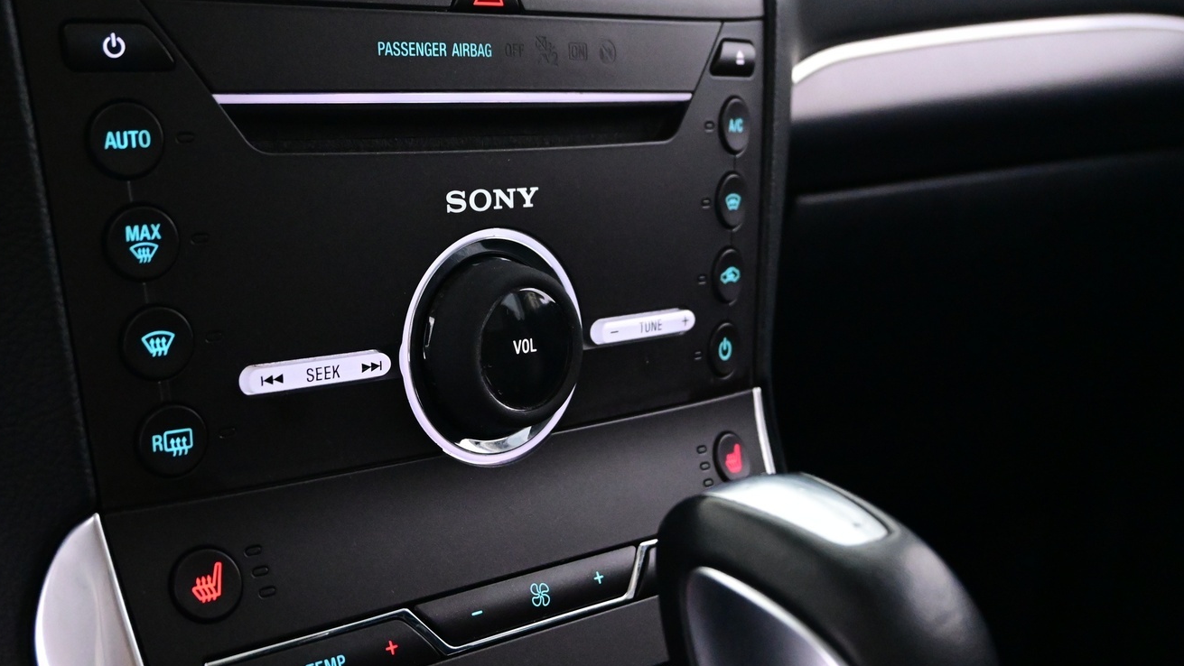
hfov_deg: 45.5
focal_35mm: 45
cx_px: 461
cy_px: 356
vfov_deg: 26.7
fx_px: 1402
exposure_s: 1/40
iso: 5000
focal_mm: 23
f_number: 4.2
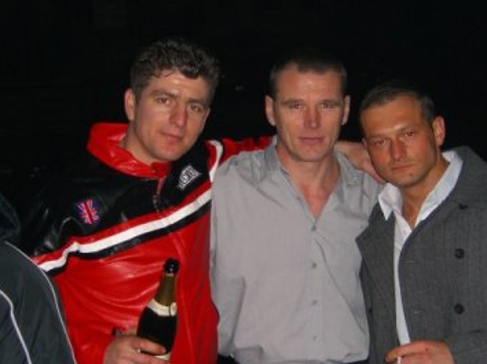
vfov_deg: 18.8
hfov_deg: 25.0
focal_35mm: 78
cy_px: 236
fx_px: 1097
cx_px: 277
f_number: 3.1
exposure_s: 1/60
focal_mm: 9.5
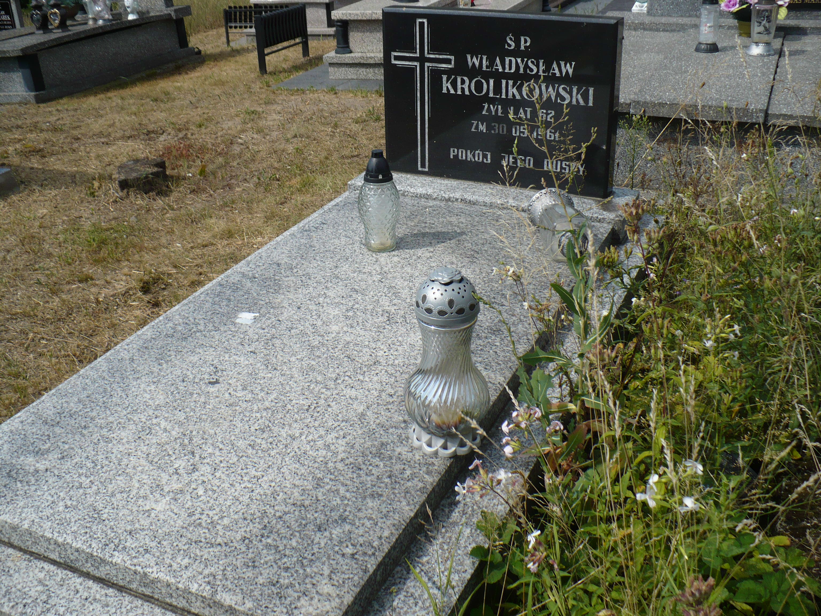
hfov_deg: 50.1
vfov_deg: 38.7
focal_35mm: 37
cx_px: 410
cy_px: 308
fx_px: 878
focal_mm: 6.1
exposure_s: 1/250
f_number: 8
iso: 100
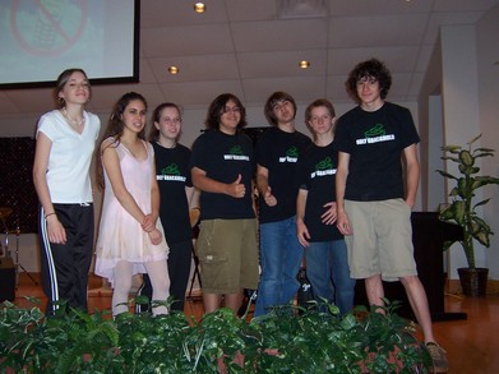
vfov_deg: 39.6
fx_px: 519
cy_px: 187
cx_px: 250
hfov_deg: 51.4
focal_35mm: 36
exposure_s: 1/60
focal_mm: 5.6
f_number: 2.8
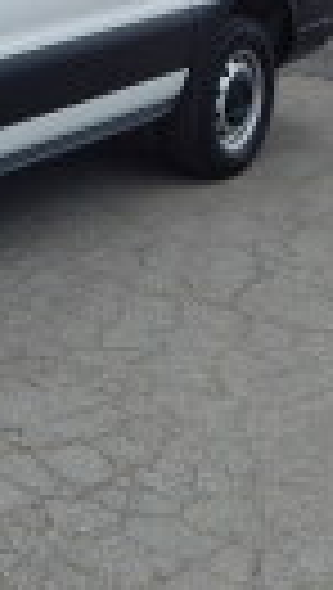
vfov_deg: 28.0
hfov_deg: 14.7
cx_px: -284
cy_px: 2
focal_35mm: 71
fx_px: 1111
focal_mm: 4
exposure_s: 1/640
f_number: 6
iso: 125
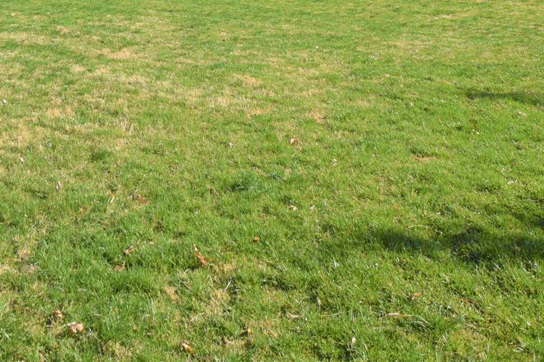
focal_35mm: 41
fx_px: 619
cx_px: 113
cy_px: -50
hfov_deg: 45.2
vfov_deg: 29.0
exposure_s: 1/320
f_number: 9
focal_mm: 10
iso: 200
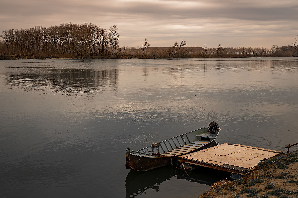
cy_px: 99
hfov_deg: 39.6
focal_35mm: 50
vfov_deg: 27.0
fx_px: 414
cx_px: 149
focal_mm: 50
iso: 64
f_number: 9
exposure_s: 1/100
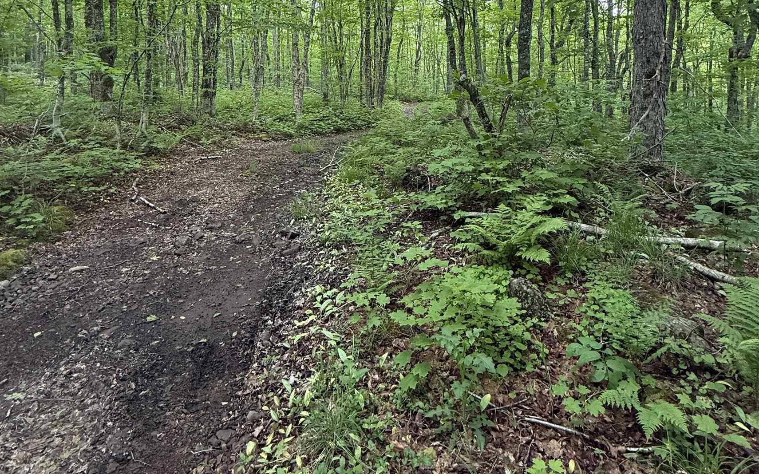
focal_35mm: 20
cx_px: 376
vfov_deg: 55.2
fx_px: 414
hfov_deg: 85.1
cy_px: 91
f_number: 2.2
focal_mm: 2.22
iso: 160
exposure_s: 1/99
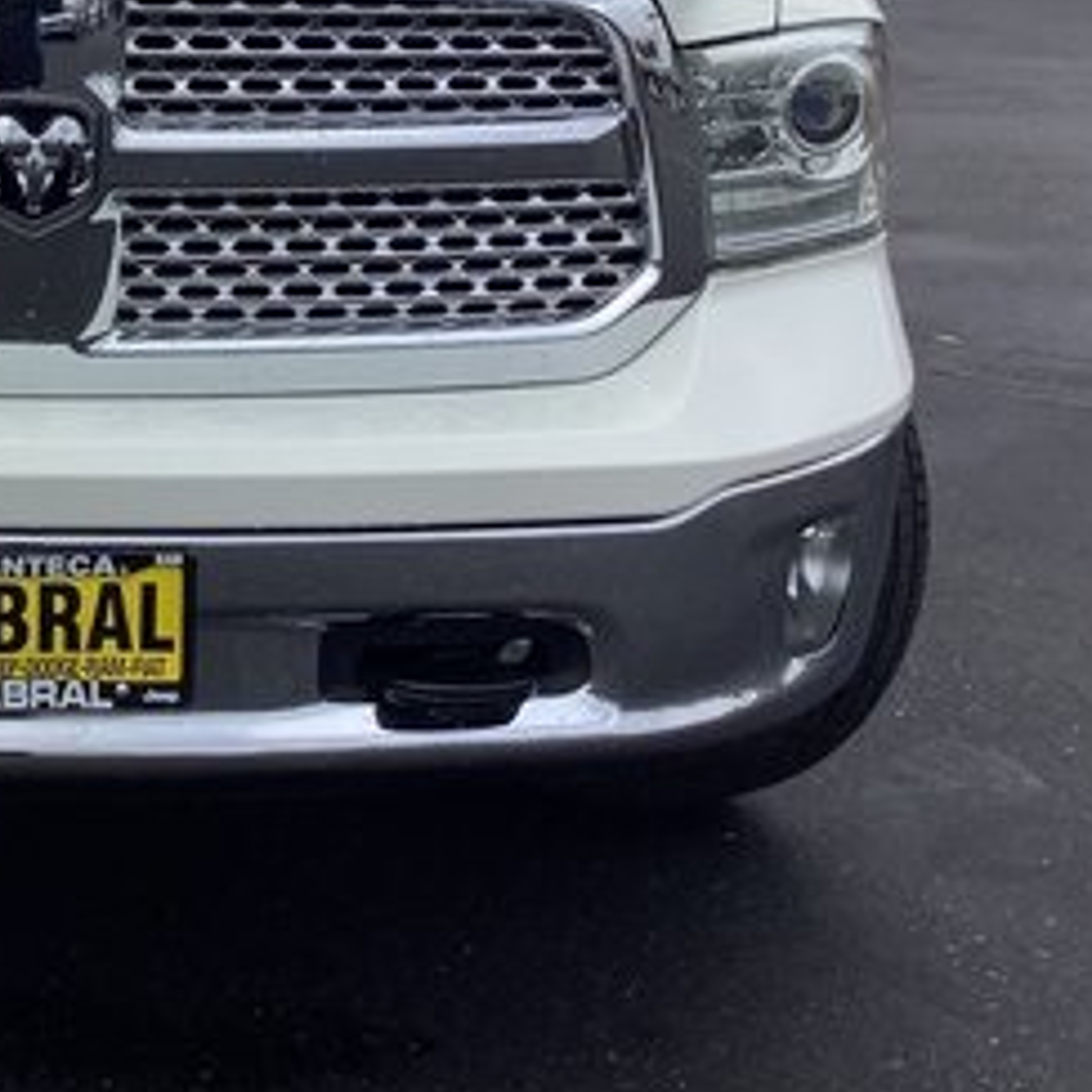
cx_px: 4
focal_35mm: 72
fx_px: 2570
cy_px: 72
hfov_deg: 23.0
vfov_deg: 23.3
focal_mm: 3.3
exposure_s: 1/1087
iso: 25
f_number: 2.4
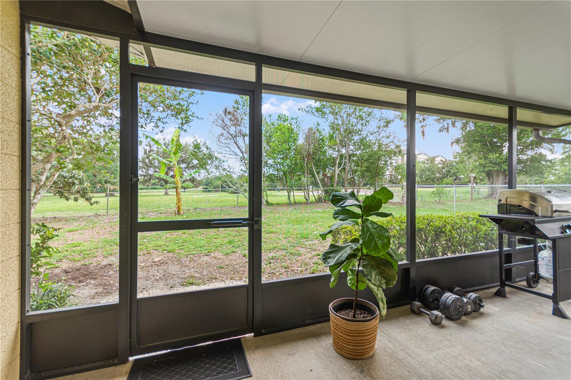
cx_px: 286
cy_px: 190
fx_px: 238
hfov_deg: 100.4
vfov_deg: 77.3
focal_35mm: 15
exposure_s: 1/15
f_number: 4
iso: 100
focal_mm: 10
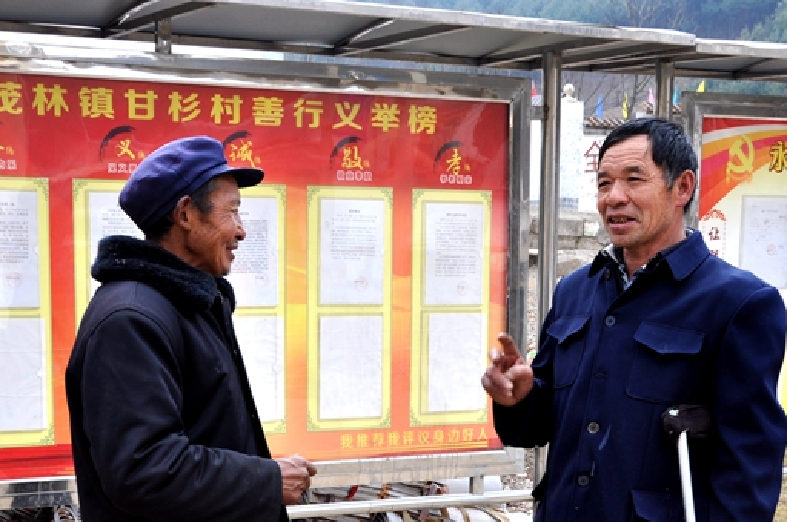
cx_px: 346
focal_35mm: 78
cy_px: 513
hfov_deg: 26.0
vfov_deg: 17.1
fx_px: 1703
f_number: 8
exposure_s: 1/250
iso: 200
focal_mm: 26
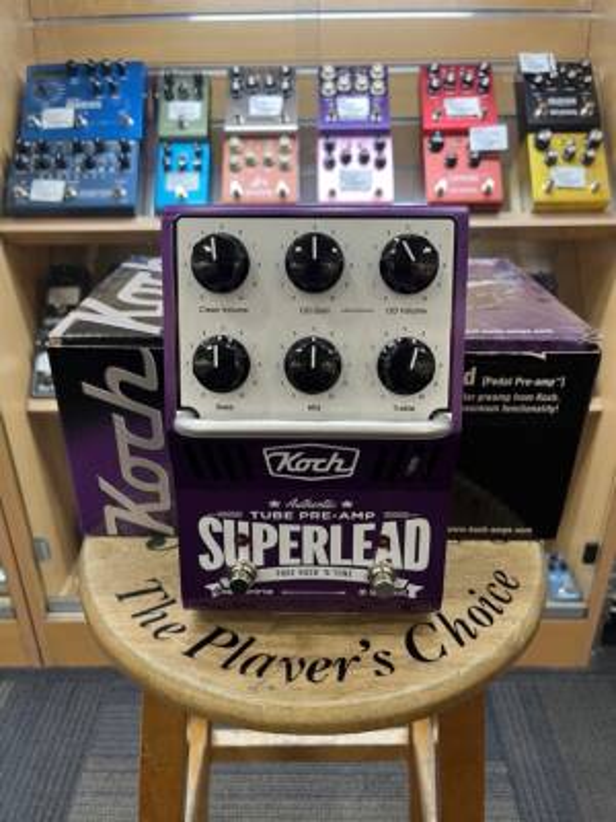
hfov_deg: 53.1
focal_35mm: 26
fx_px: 617
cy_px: 411
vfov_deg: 67.3
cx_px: 308
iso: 100
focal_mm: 5.1
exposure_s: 1/60
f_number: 1.6
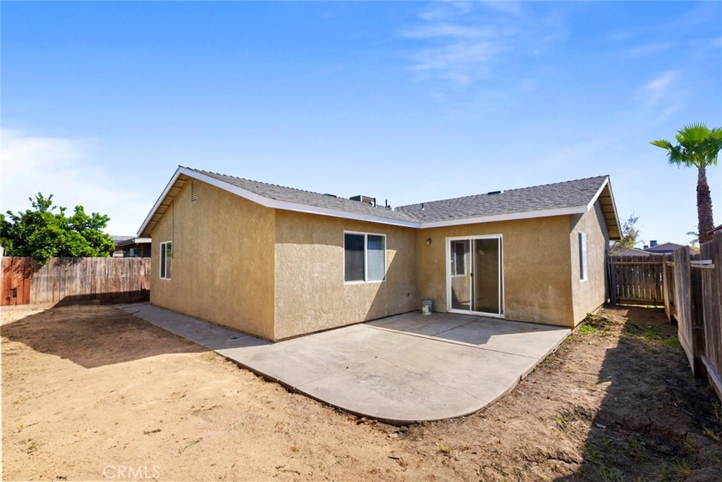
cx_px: 361
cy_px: 241
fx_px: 321
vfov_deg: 73.8
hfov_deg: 96.7
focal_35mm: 16
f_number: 8
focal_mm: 16
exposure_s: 1/125
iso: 160
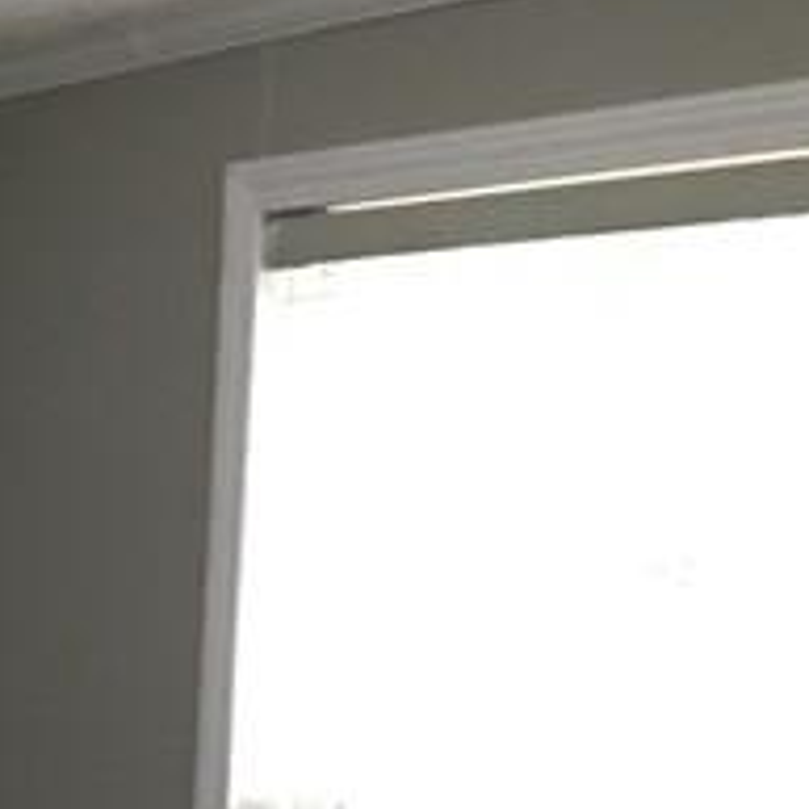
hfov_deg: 10.8
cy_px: 1090
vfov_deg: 12.4
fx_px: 3596
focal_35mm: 136
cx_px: -1149
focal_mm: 4.15
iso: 80
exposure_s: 1/15
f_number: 2.2
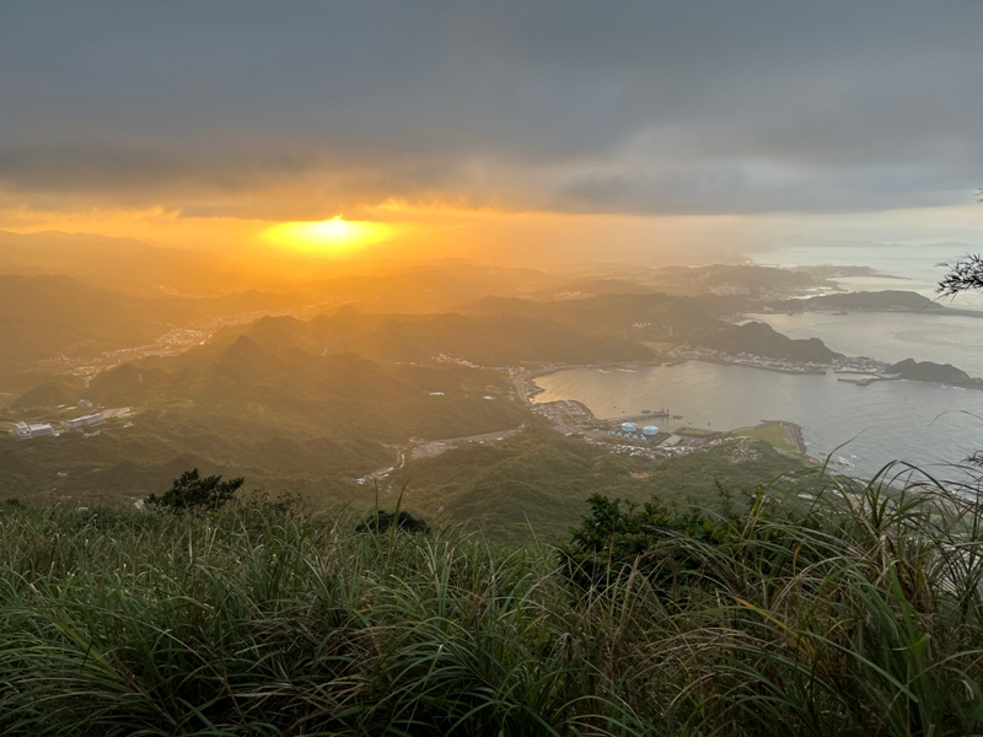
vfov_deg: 53.1
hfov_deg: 67.3
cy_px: 368
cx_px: 492
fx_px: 738
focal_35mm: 26
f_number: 1.5
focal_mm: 5.7
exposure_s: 1/398
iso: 50
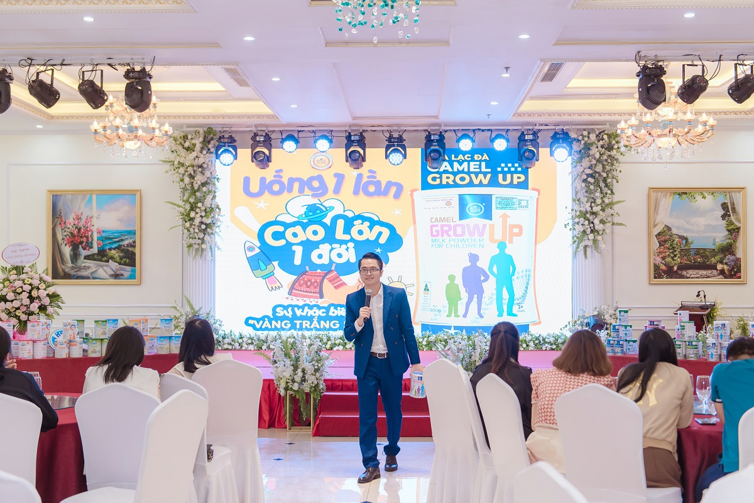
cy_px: 252
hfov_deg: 41.1
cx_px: 377
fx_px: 1006
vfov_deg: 28.1
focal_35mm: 48
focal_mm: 48
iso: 640
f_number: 3.2
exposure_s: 1/160
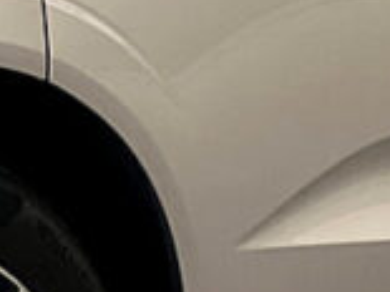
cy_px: 35
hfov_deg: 4.9
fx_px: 4481
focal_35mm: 398
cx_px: -546
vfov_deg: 3.7
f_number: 2.8
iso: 100
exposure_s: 1/121
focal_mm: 9
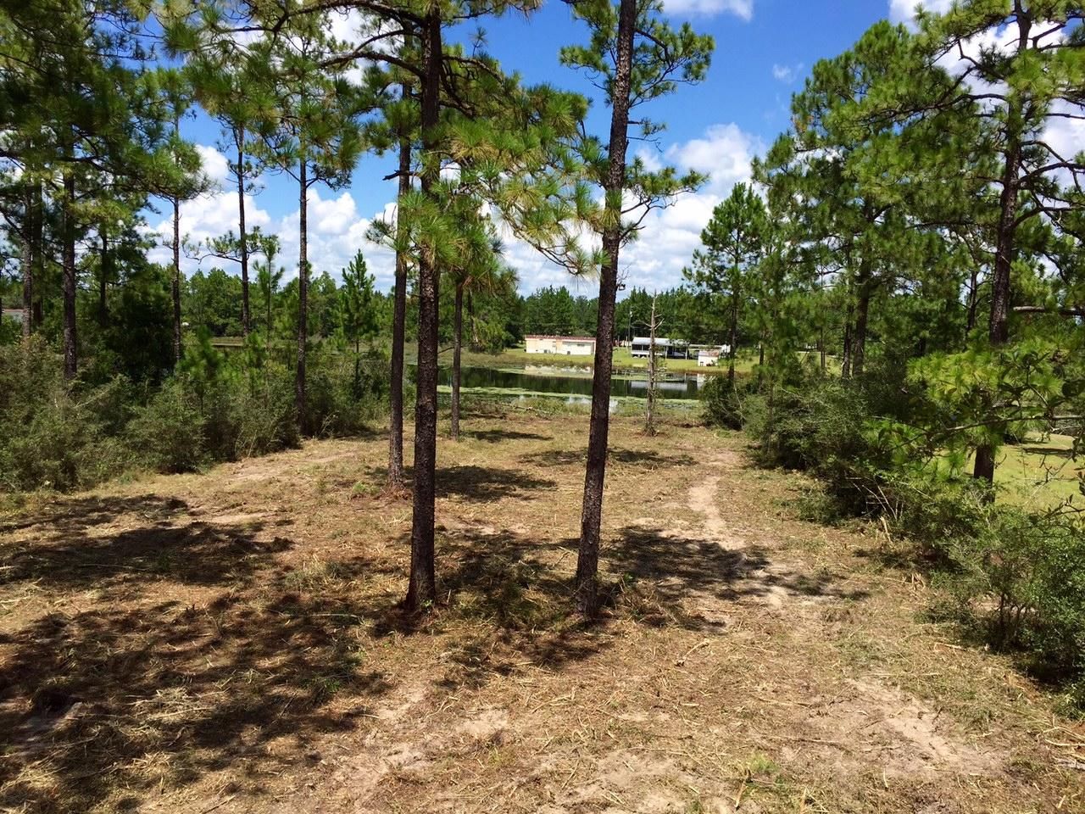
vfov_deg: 48.2
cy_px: 407
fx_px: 909
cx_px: 542
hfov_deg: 61.7
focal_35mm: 29
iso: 32
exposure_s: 1/1647
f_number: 2.2
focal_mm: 4.15
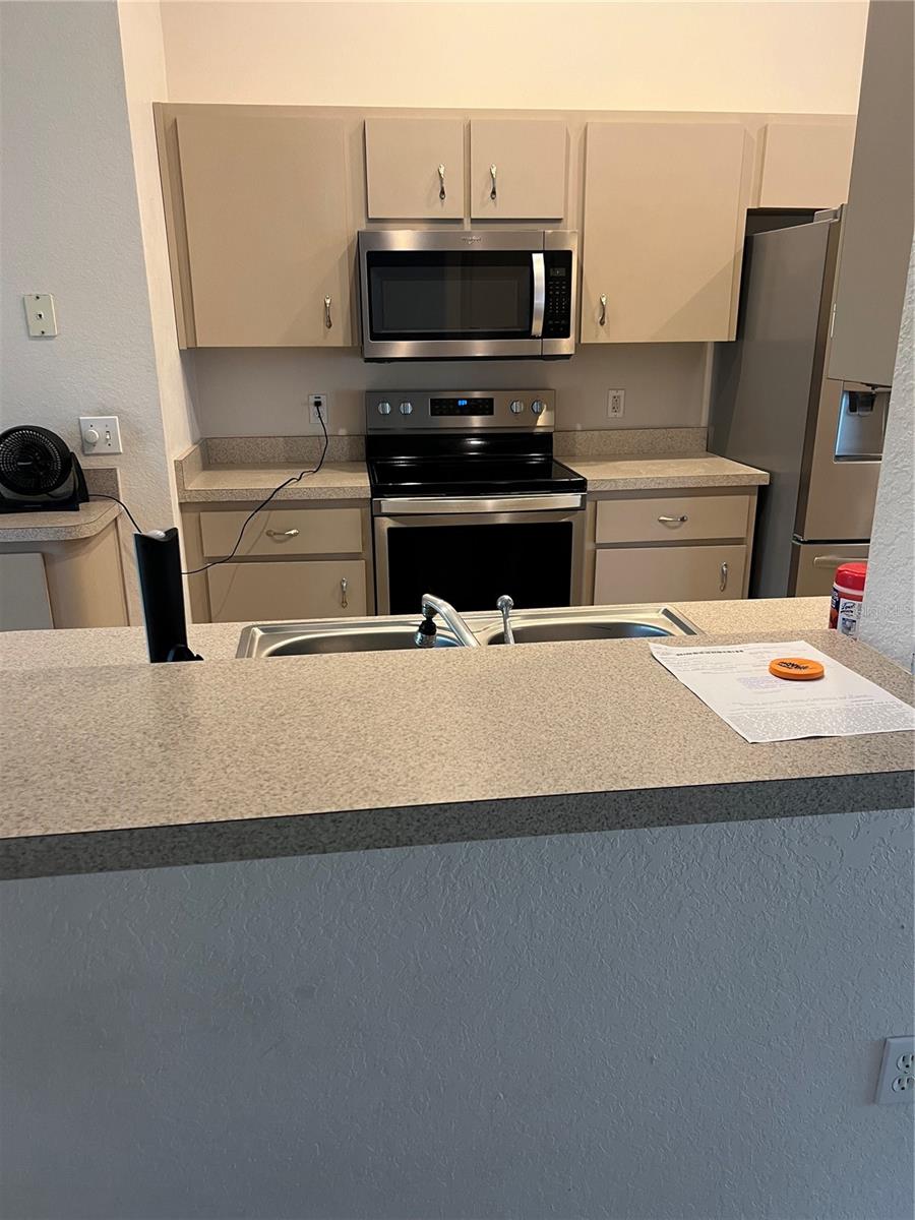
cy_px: 610
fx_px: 916
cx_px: 458
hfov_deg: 53.1
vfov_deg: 67.3
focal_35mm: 26
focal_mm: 5.7
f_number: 1.5
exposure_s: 1/60
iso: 200
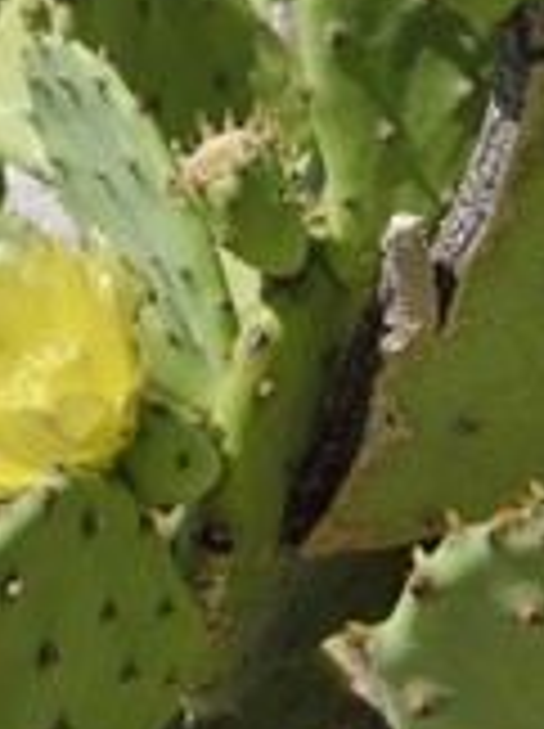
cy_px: 198
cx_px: -72
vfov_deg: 22.9
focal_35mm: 85
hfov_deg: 16.7
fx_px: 1786
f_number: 14
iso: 200
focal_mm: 34
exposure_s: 1/250
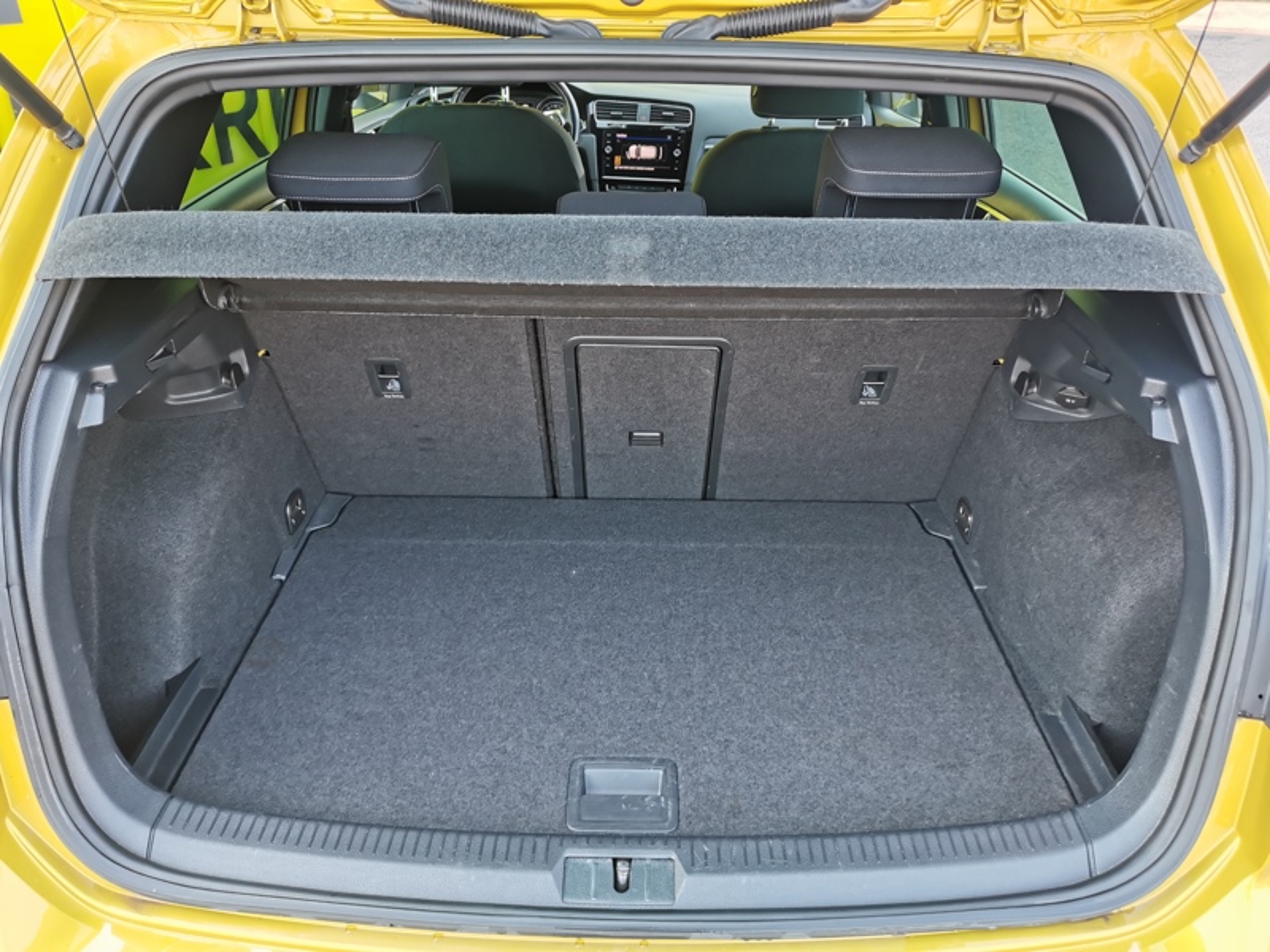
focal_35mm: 27
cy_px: 476
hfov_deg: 65.3
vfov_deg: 51.4
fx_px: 991
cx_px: 635
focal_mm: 5.58
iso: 50
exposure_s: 1/124
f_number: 1.8
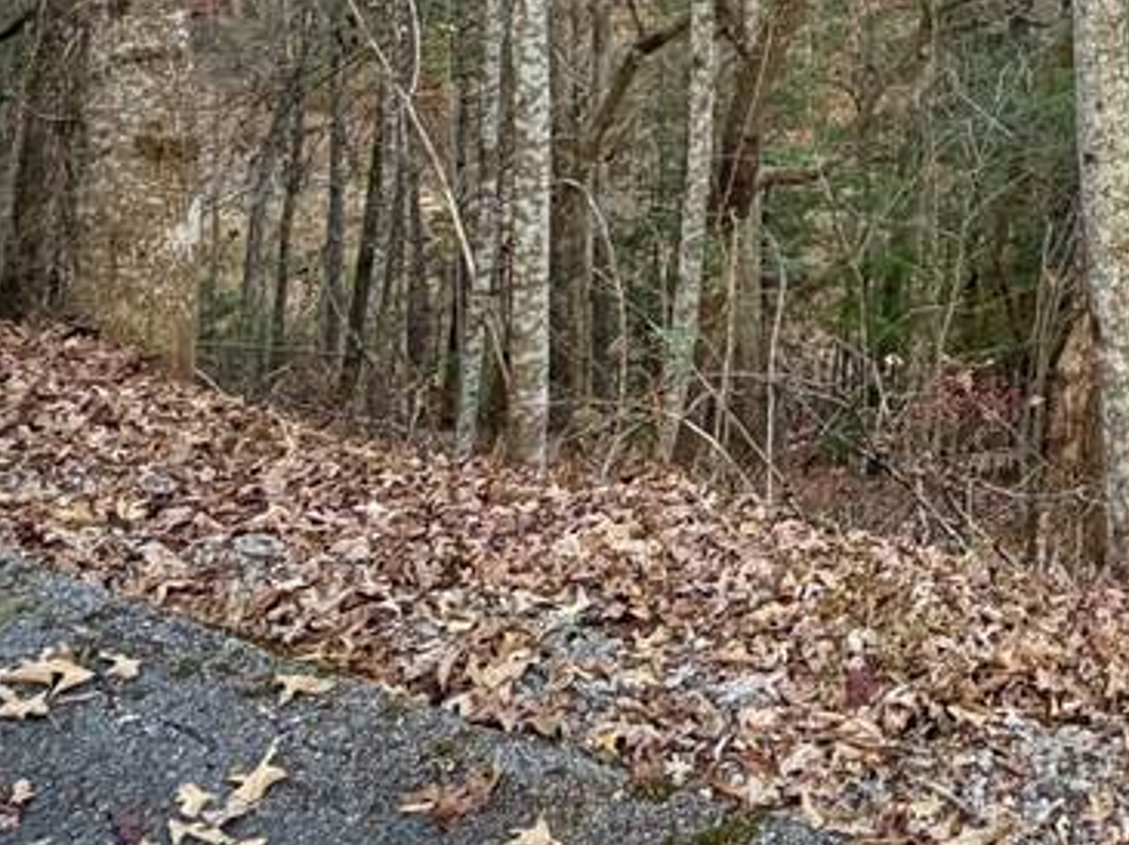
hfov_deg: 34.9
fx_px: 1597
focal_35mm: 49
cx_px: 1157
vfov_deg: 26.5
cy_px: -154
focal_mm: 2.22
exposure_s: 1/96
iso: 320
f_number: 2.2
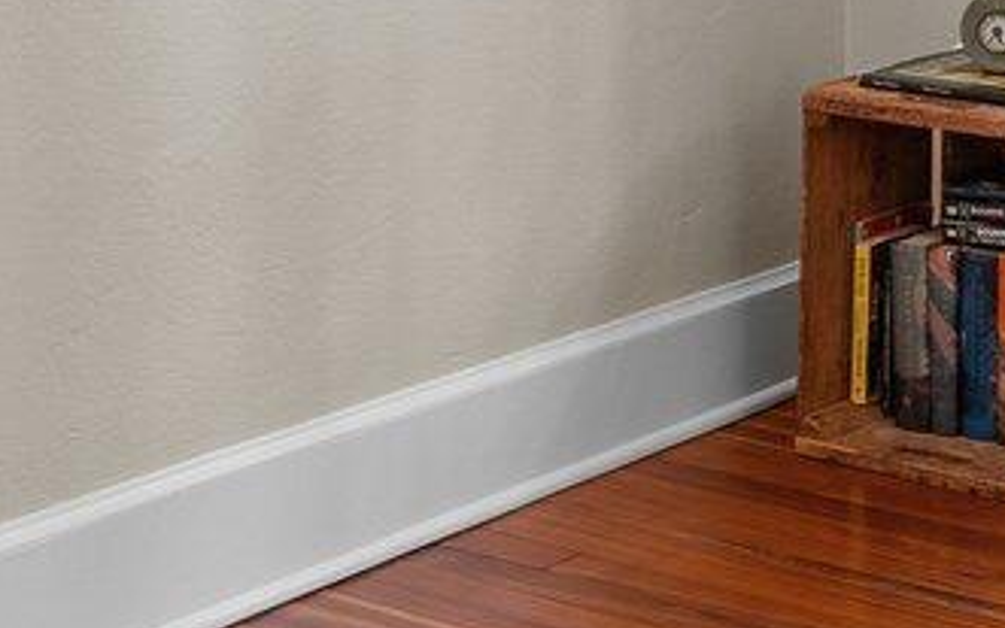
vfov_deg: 12.2
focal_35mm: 101
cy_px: -399
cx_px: 1090
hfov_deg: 19.7
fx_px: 2767
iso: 500
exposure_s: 1/2
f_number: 8
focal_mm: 16
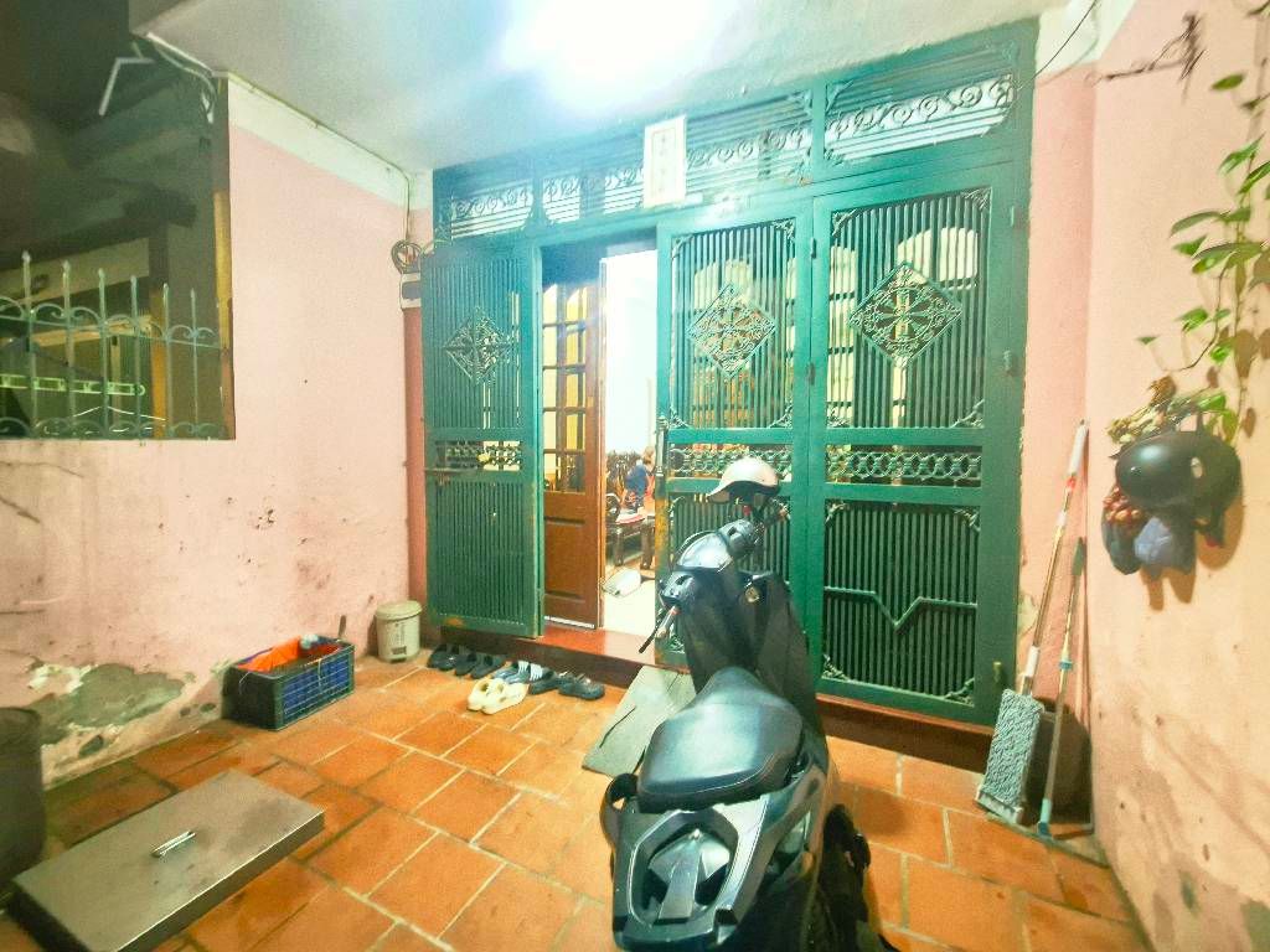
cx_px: 635
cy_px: 476
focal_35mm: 13
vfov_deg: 89.9
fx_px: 477
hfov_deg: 106.2
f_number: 2.2
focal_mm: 2.2
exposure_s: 1/25
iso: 3200
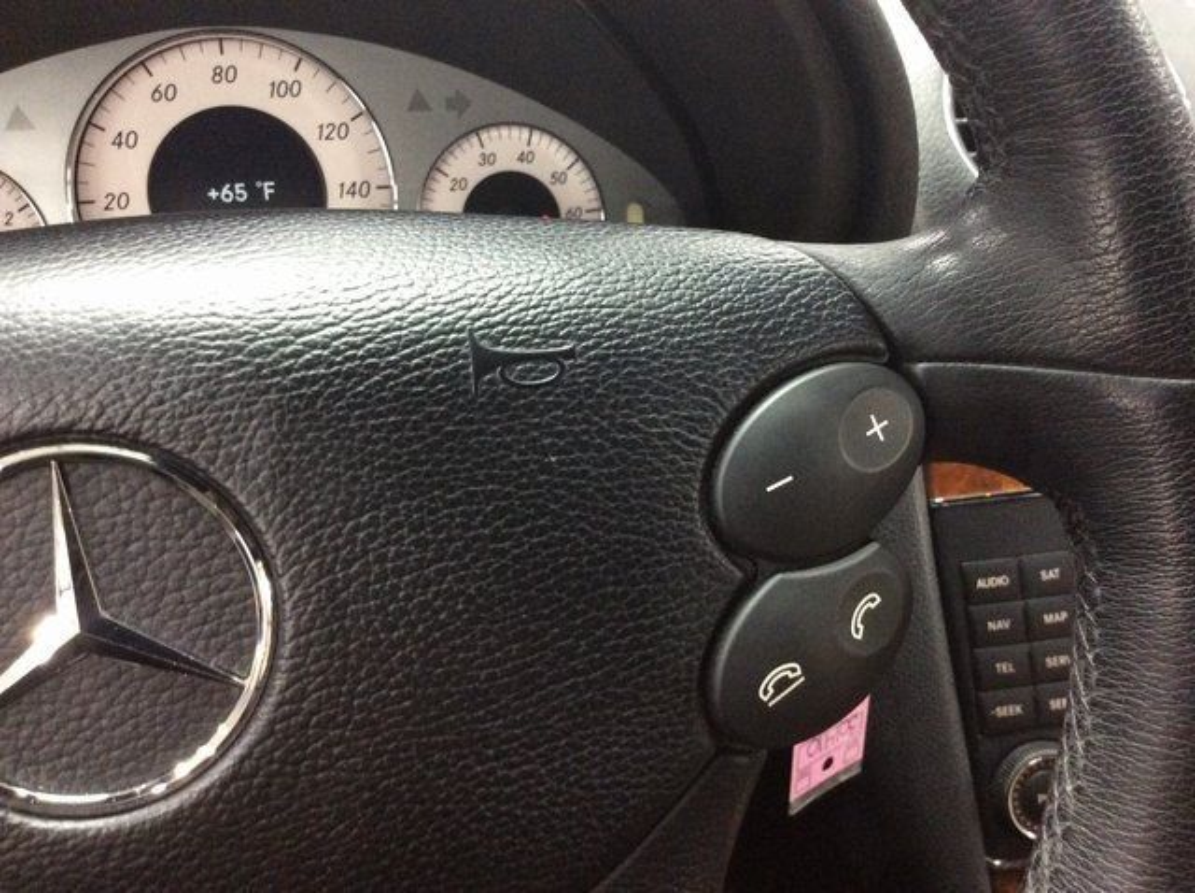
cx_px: 598
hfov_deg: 56.9
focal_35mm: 32
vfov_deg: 44.1
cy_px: 446
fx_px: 1103
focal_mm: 3.3
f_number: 2.4
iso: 320
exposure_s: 1/17
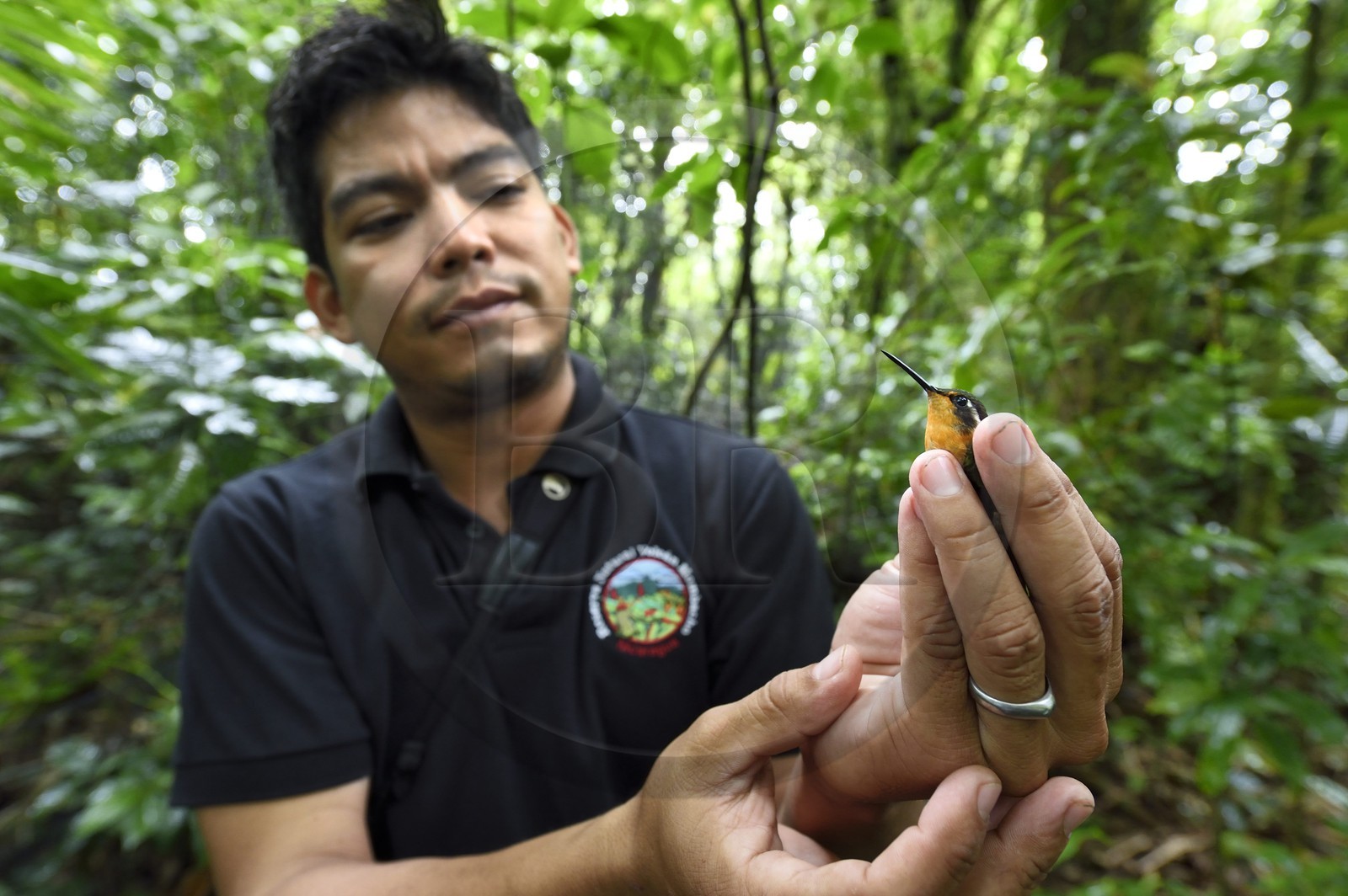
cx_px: 674
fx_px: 711
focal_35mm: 19
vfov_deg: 64.5
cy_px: 448
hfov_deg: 87.0
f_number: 5.6
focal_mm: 19
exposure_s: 1/80
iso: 1600
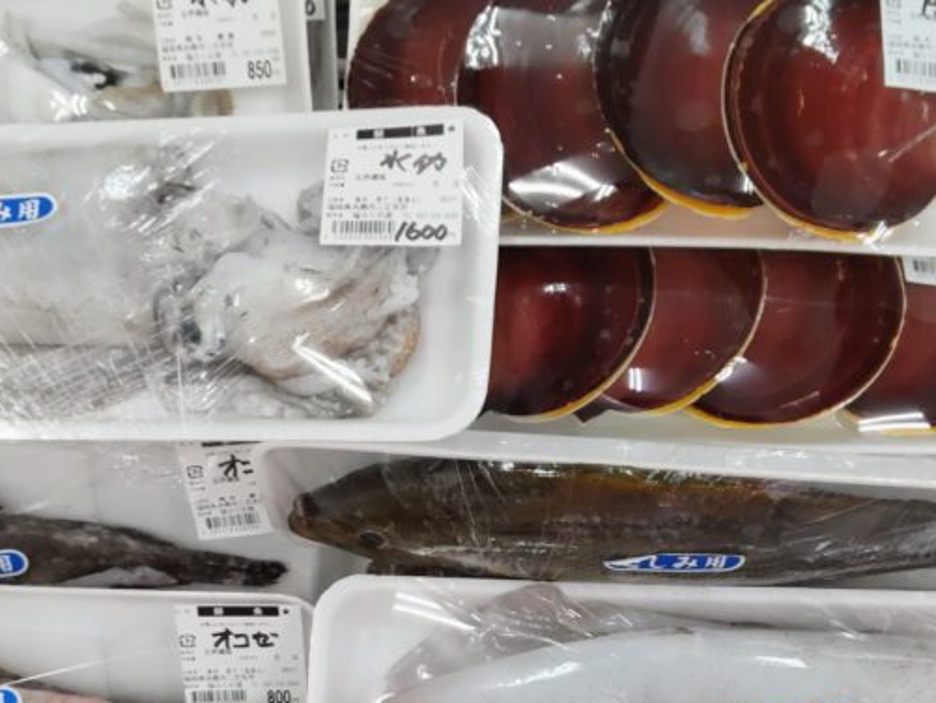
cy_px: 611
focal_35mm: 46
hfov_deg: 41.2
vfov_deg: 30.4
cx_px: 465
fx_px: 1244
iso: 120
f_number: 2
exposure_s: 1/60
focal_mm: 3.43
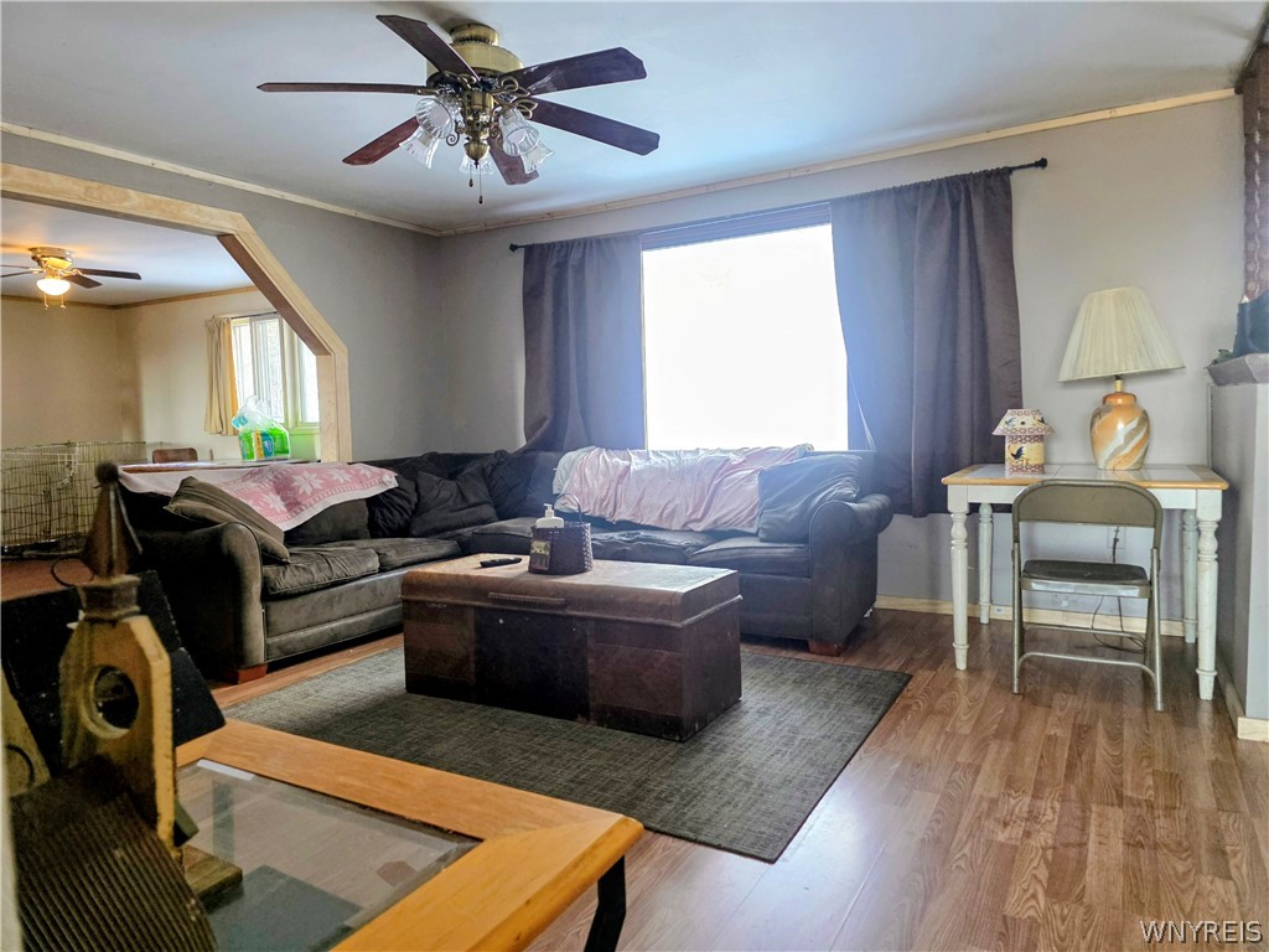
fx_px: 843
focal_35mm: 23
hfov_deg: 73.9
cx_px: 634
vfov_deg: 58.9
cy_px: 476
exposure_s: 1/120
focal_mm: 6.3
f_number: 1.7
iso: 320
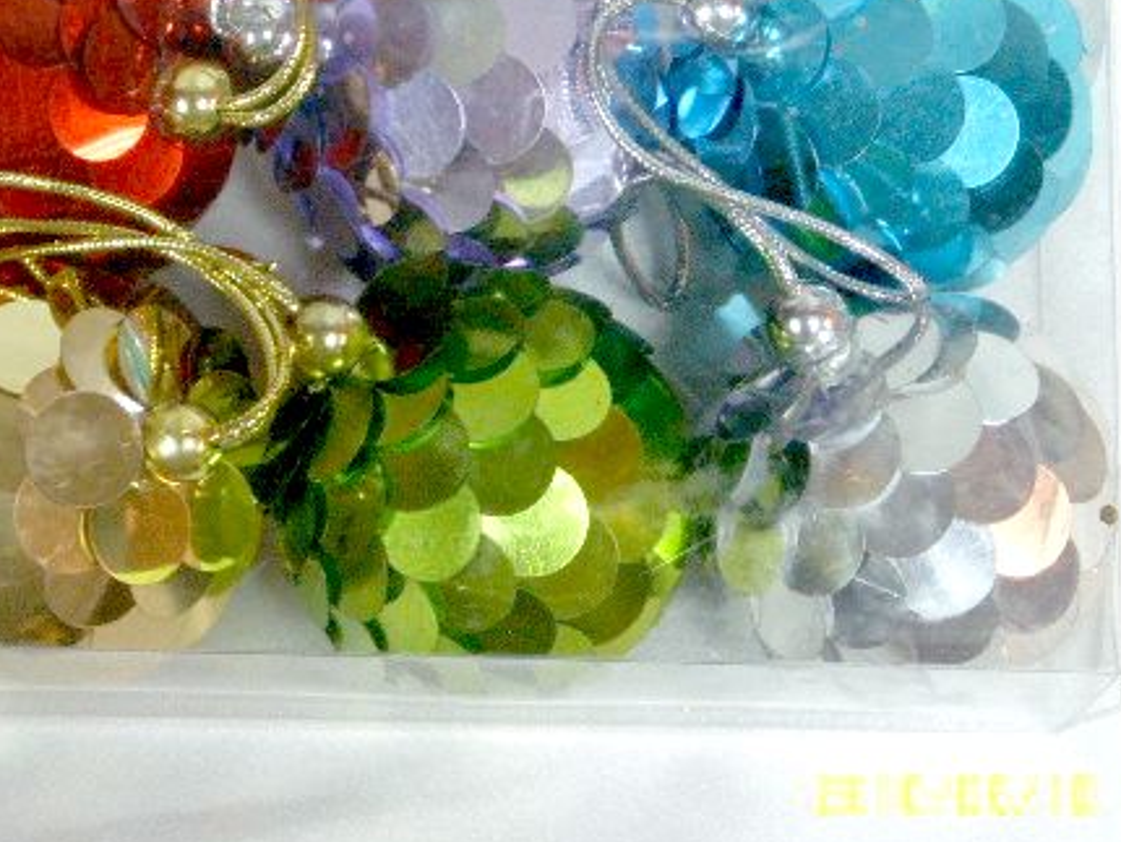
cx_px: 493
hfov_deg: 16.5
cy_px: 253
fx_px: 3856
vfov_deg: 12.4
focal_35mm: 119
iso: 150
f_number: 4.2
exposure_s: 1/30
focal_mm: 13.7
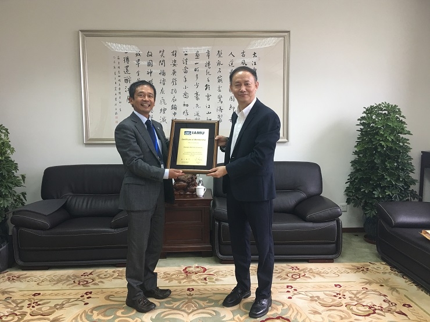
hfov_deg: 61.7
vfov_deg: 48.2
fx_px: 360
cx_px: 215
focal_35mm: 29
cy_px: 161
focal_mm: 4.15
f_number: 2.2
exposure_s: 1/17
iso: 32
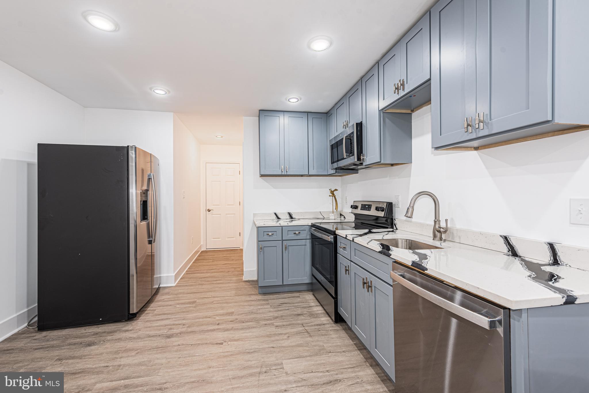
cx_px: 294
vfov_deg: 81.3
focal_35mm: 14
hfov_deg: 104.2
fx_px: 229
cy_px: 196
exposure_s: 1/200
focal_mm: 14
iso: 125
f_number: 8
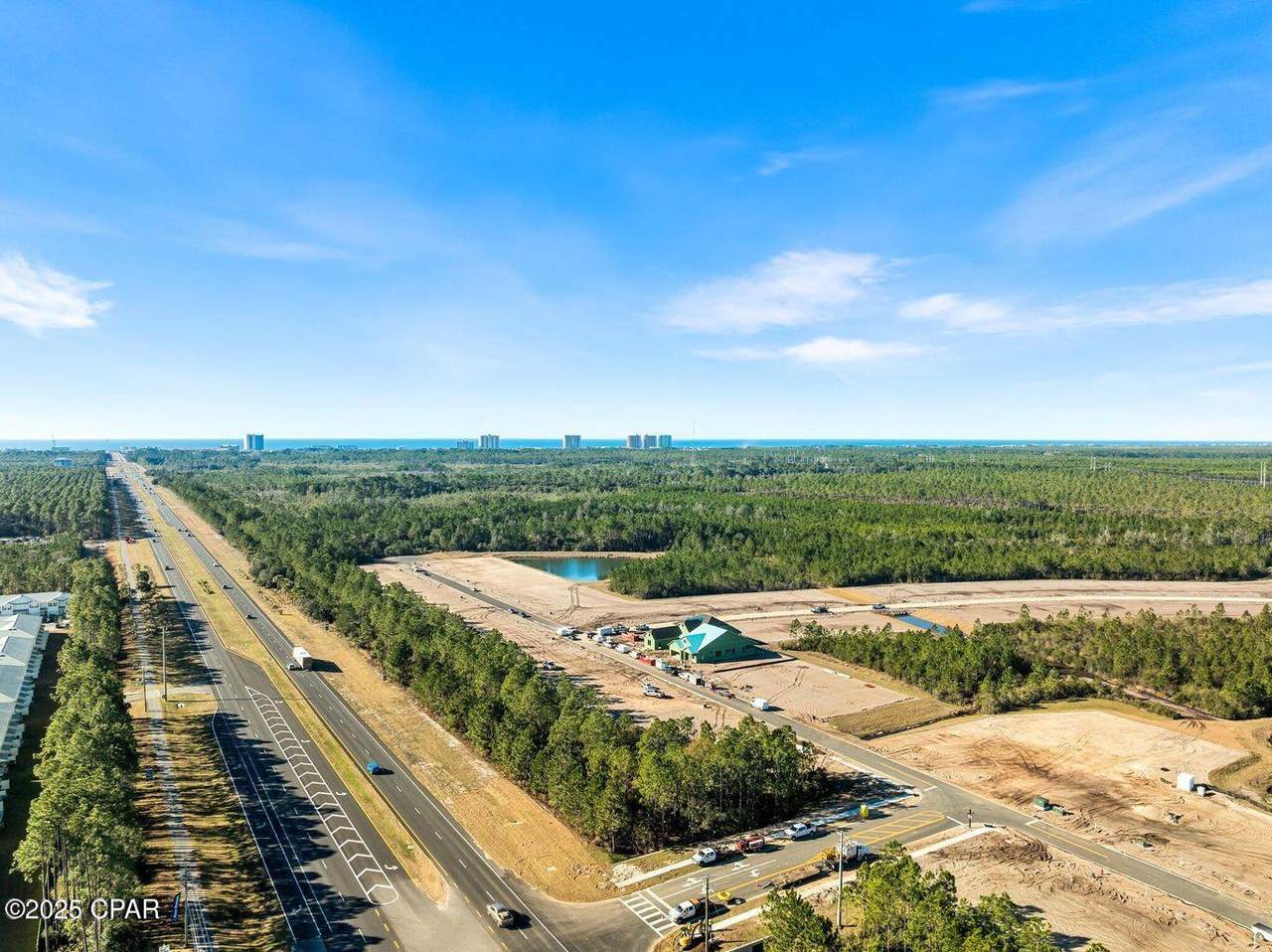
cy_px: 476
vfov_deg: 56.8
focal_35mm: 24
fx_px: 881
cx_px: 636
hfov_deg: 71.6
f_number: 4.5
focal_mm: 12.29
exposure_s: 1/320
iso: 100
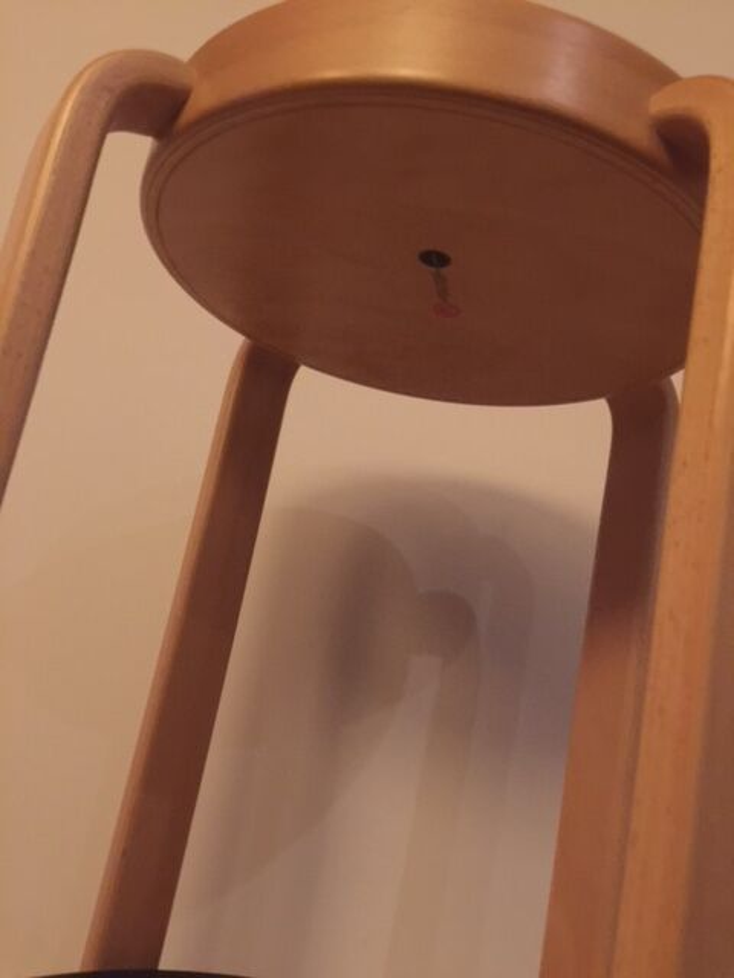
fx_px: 820
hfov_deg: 48.2
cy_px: 489
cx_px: 367
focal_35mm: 29
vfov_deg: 61.7
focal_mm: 4.15
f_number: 2.2
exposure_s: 1/4
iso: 160
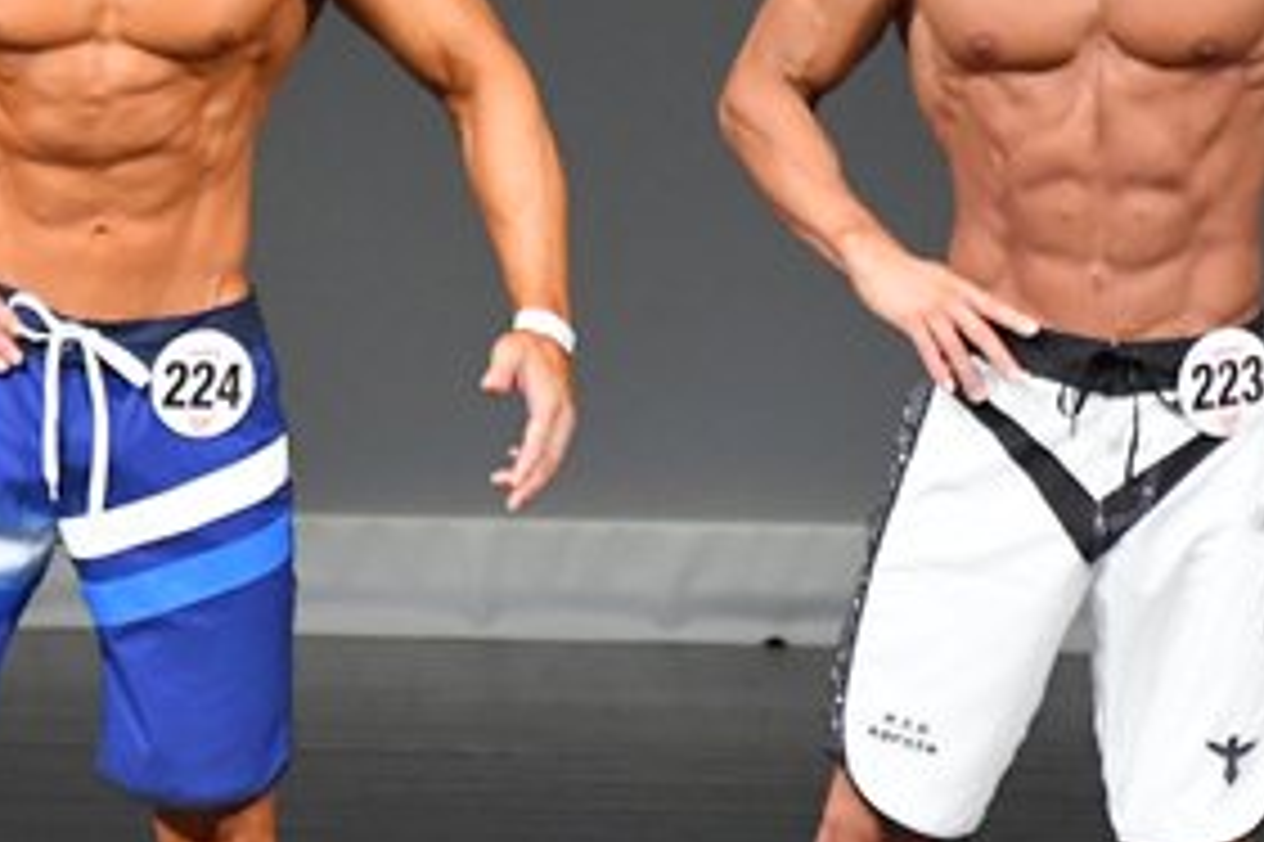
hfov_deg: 2.4
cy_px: 320
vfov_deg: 1.6
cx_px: 430
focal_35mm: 870
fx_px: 30528
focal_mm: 210
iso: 5000
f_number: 5.6
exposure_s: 1/400
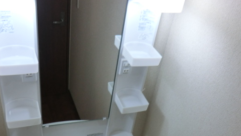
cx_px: 121
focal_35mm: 39
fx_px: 249
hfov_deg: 51.6
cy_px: 106
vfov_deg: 29.9
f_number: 3.5
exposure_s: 1/60
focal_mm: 5.2
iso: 125
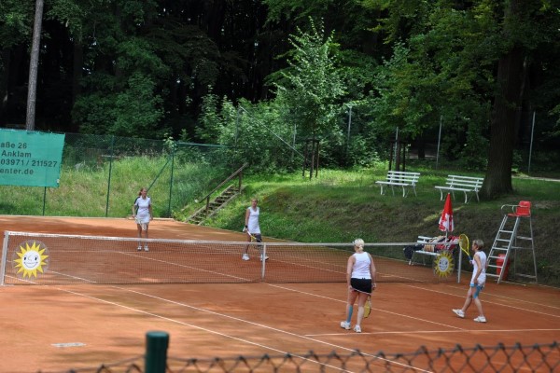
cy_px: 186
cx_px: 280
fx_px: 1213
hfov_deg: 26.0
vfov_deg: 17.5
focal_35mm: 78
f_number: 8
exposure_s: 1/250
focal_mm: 52
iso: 200
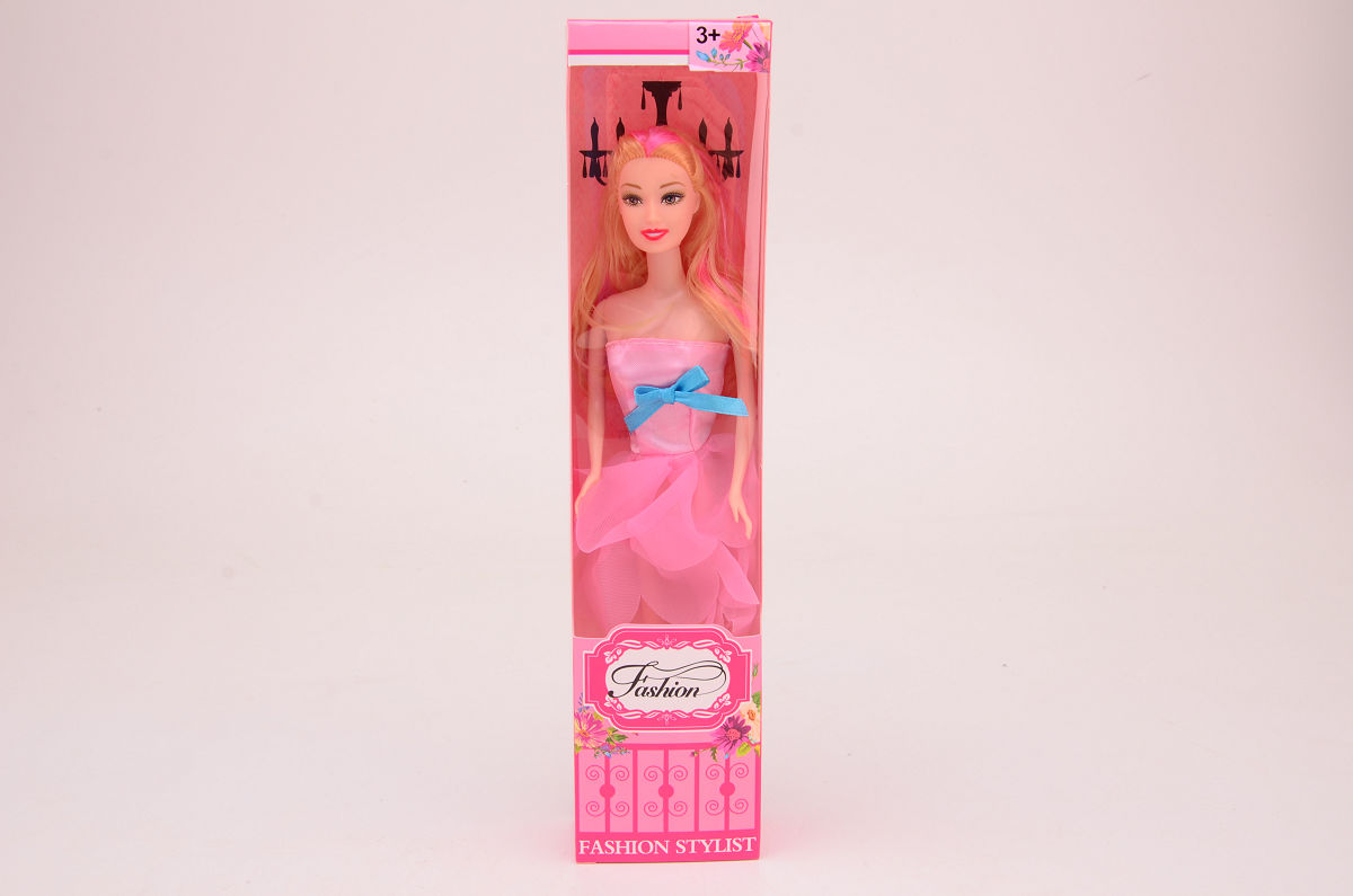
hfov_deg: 41.2
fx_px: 1800
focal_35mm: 48
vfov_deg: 28.0
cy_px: 448
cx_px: 676
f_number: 13
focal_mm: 32
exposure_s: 1/15
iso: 100
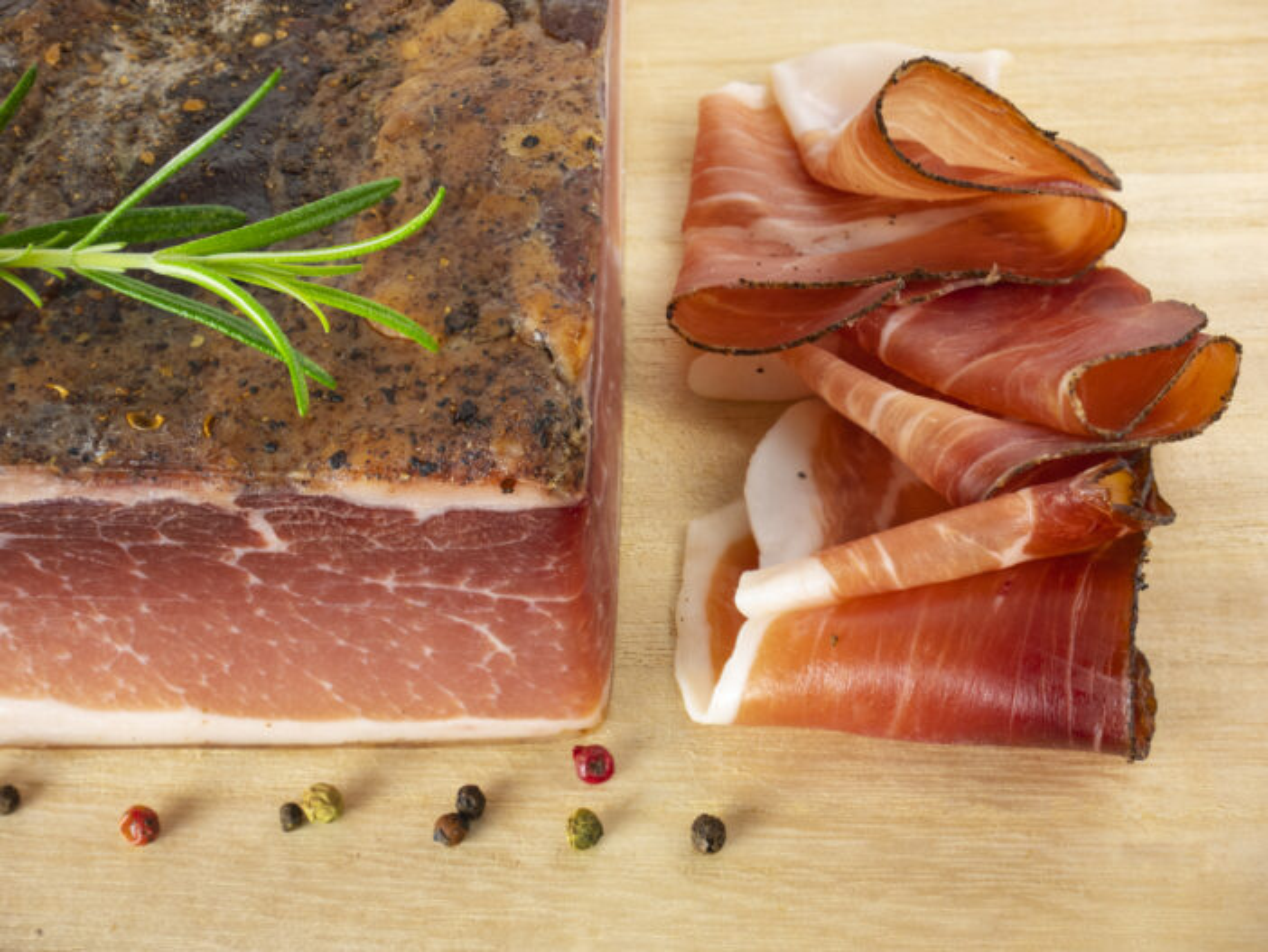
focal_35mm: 64
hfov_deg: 30.3
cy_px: 476
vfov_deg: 22.9
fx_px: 2345
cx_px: 634
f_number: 5.6
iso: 200
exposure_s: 1/13
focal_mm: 32
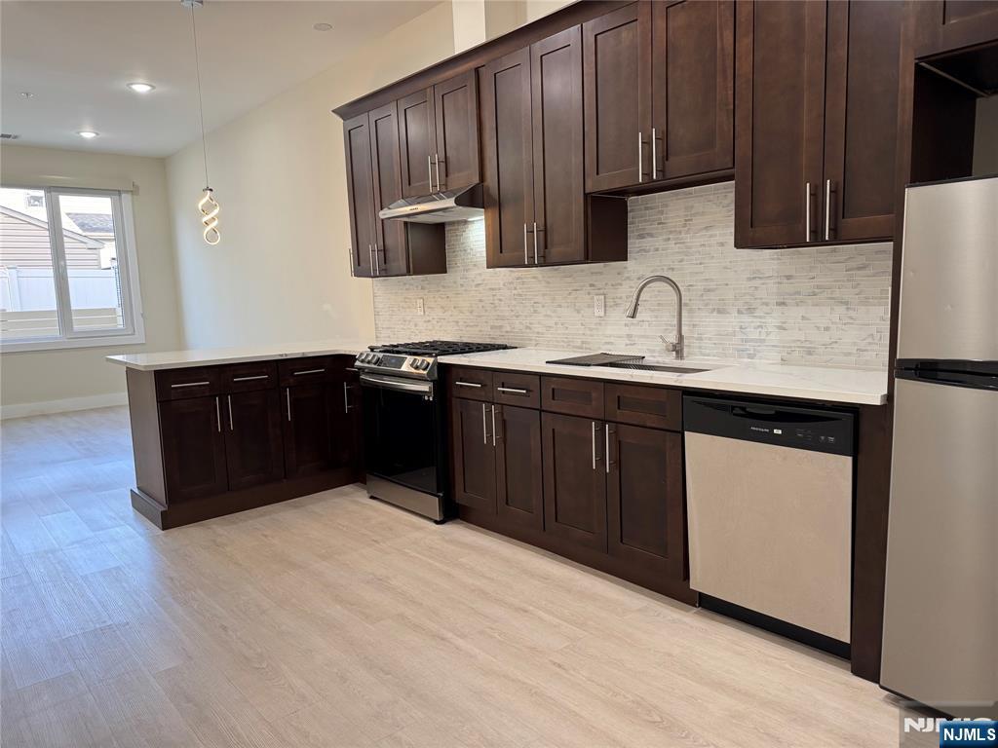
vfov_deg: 56.8
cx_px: 499
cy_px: 374
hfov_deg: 71.6
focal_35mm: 24
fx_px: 692
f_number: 1.78
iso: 160
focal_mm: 6.76
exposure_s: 1/120
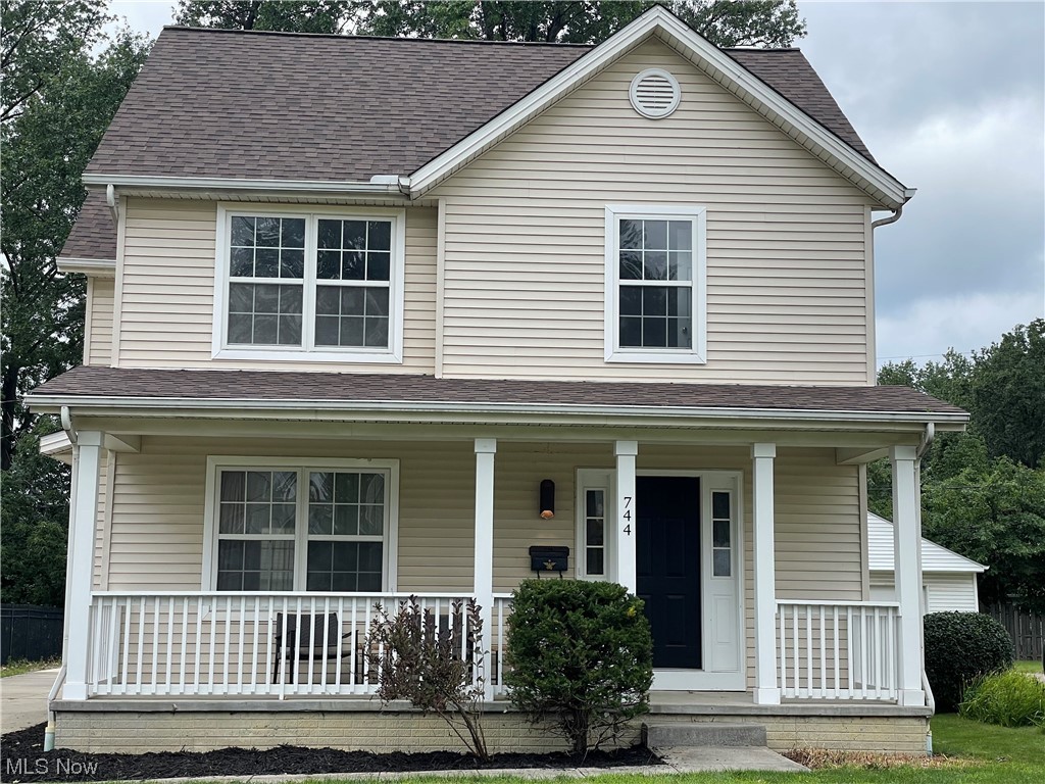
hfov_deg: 36.8
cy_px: 392
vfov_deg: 28.0
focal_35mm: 52
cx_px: 522
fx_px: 1570
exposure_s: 1/381
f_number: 2
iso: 25
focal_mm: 6
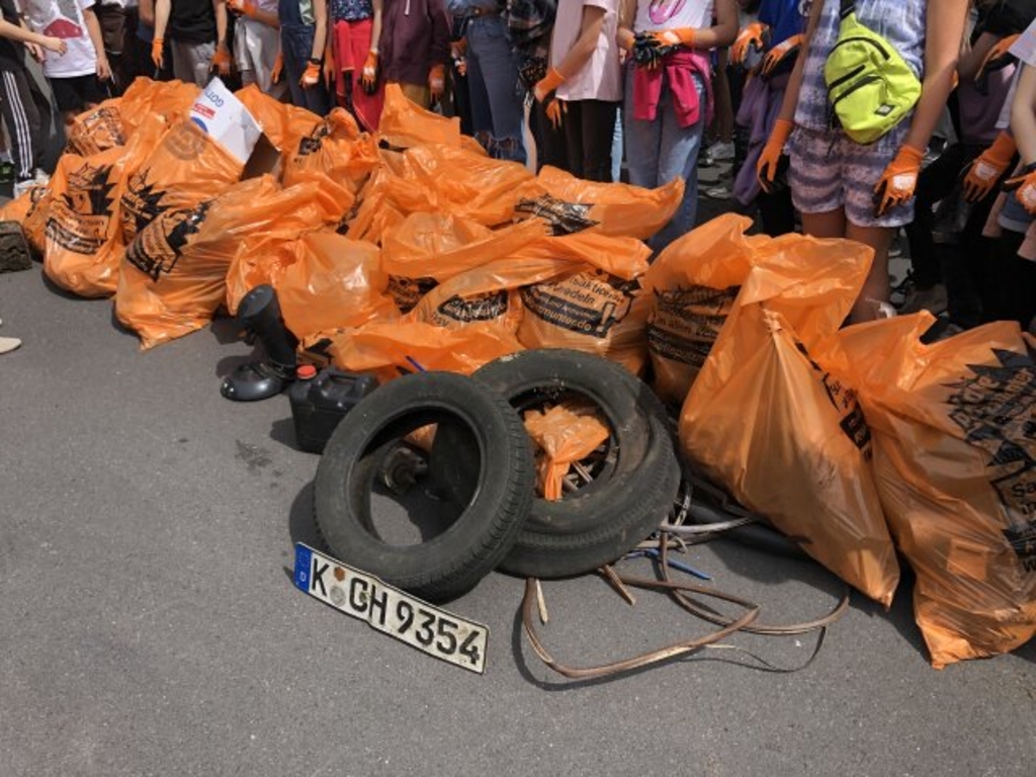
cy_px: 388
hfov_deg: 63.4
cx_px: 518
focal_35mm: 28
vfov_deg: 49.7
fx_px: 838
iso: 20
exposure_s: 1/1279
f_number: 1.8
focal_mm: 3.99
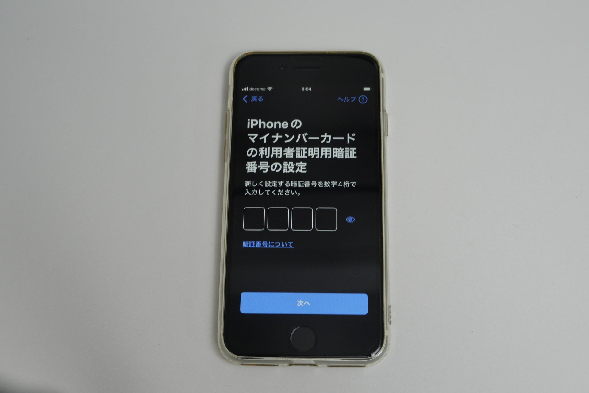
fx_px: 949
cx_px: 294
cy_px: 196
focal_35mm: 58
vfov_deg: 23.4
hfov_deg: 34.5
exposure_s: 1/30
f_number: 6.3
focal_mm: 28
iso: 400
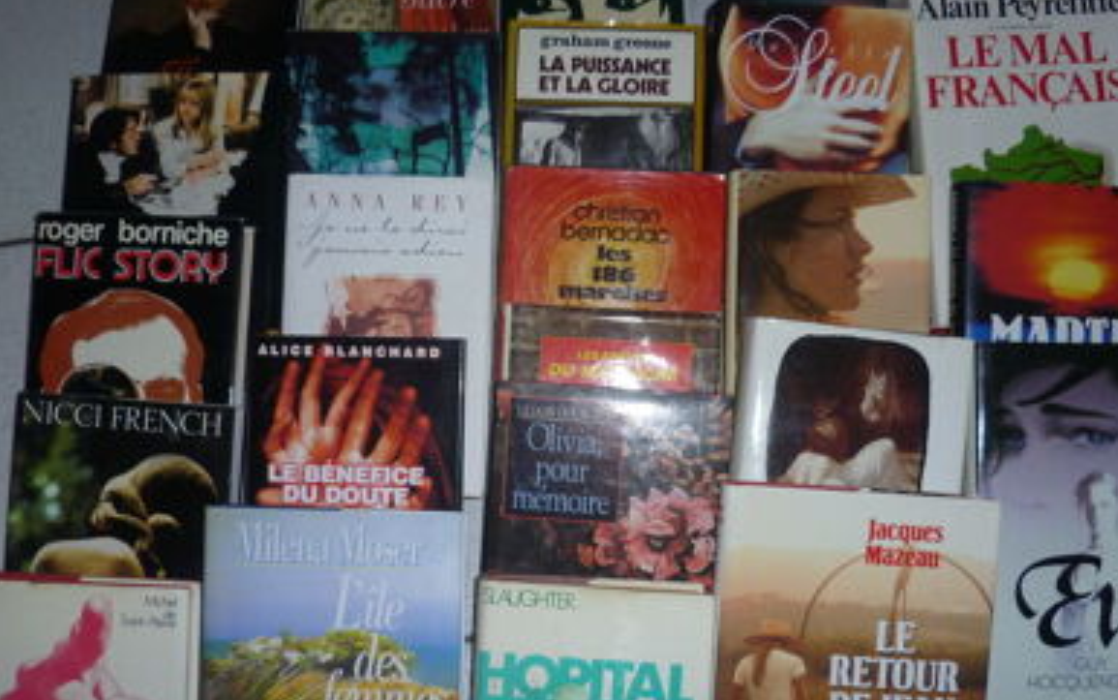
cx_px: 581
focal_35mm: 37
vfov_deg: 34.4
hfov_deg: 52.7
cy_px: 392
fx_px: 1128
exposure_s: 1/30
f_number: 2.8
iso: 125
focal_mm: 5
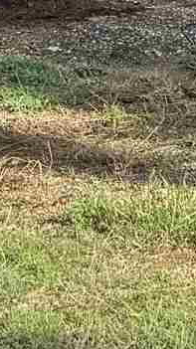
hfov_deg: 5.2
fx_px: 2119
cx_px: 329
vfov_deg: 8.7
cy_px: -453
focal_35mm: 229
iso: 80
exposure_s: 1/1923
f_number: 1.78
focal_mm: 6.76
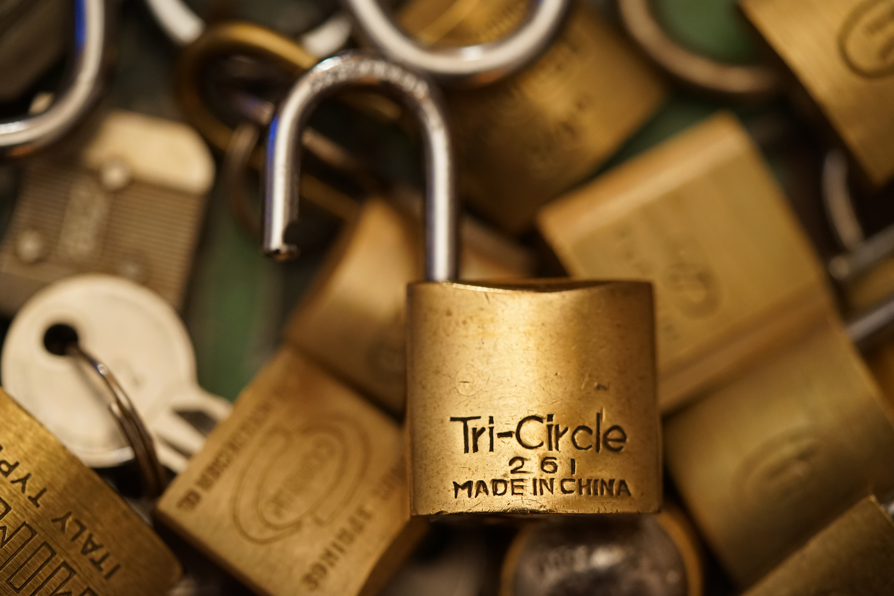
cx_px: 447
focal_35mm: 90
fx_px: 2235
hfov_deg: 22.6
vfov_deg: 15.2
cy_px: 298
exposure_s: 1/100
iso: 2000
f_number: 2.8
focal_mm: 90
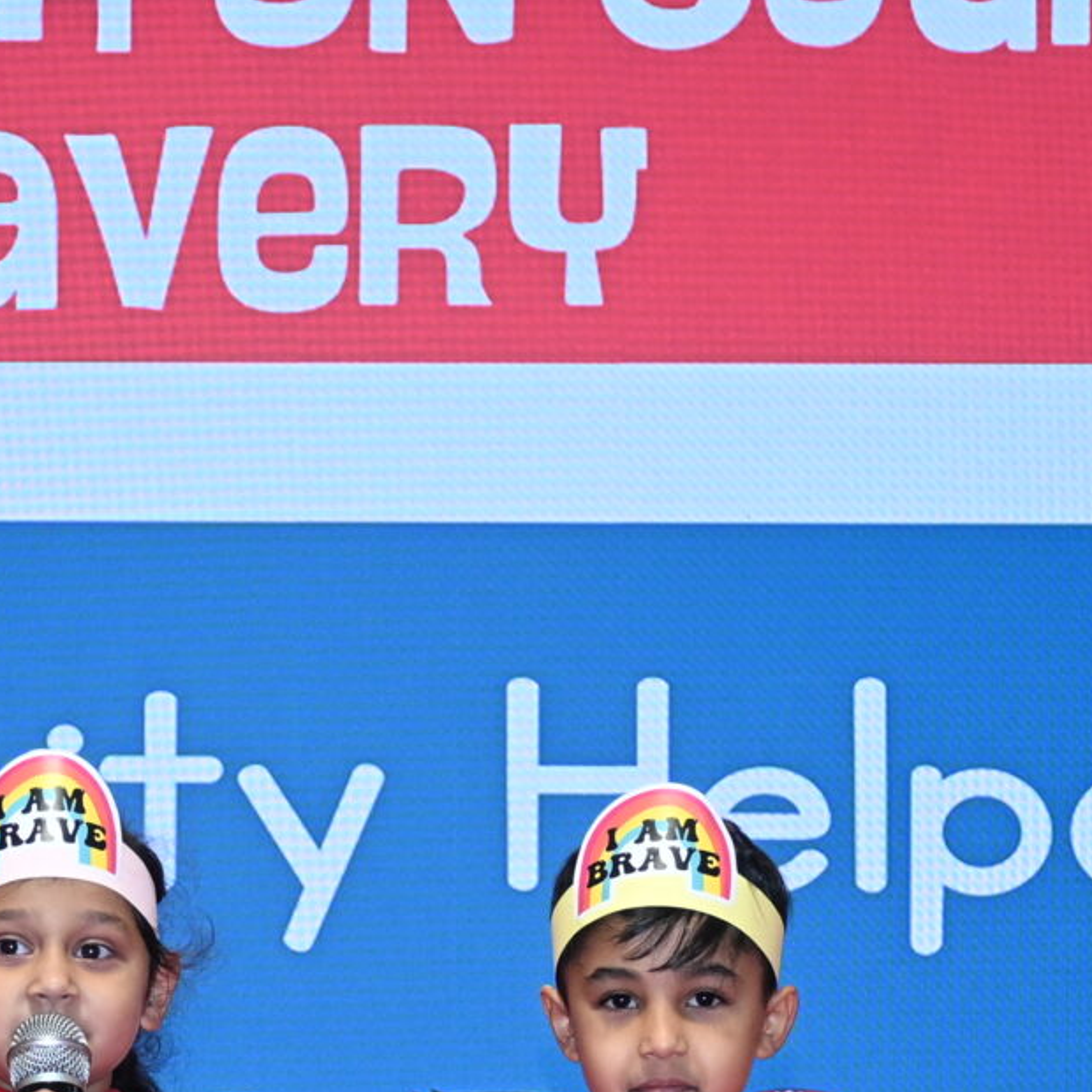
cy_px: 1250
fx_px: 5733
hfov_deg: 10.9
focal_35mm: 161
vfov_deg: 10.7
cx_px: 315
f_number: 4.8
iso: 640
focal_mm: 30.5
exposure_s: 1/60
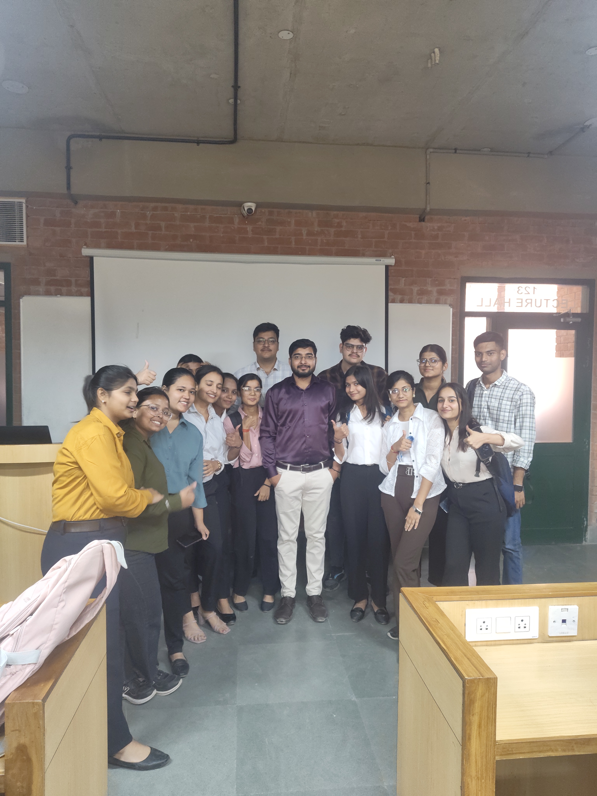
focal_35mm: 24
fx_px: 552
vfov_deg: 71.6
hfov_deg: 56.8
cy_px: 398
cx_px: 298
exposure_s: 1/33.3
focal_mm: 5.56
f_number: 1.88
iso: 991
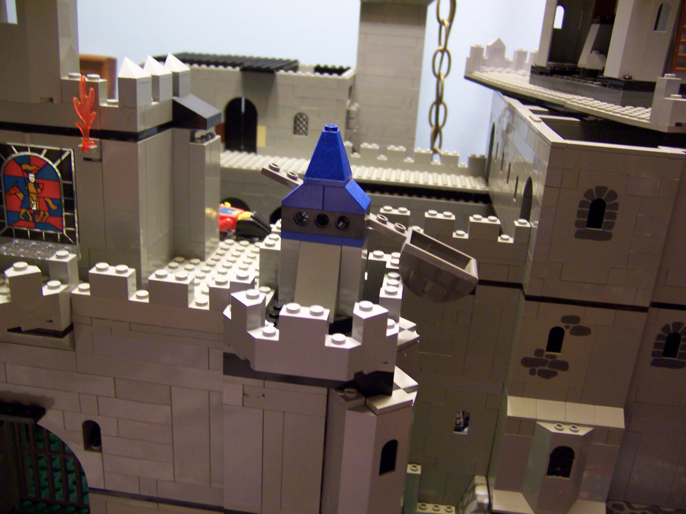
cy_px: 257
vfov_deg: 42.9
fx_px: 654
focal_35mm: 33
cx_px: 343
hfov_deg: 55.4
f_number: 2.8
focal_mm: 5.5
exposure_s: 1/8
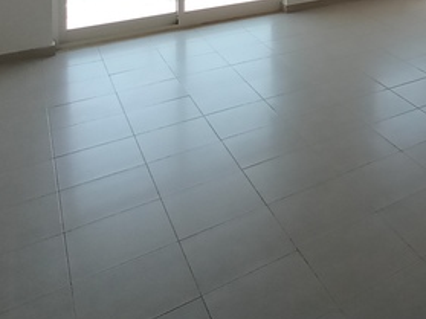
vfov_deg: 26.5
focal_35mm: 43
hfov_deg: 36.1
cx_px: 487
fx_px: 529
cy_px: -130
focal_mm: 1.65
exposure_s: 1/280
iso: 111
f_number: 2.2
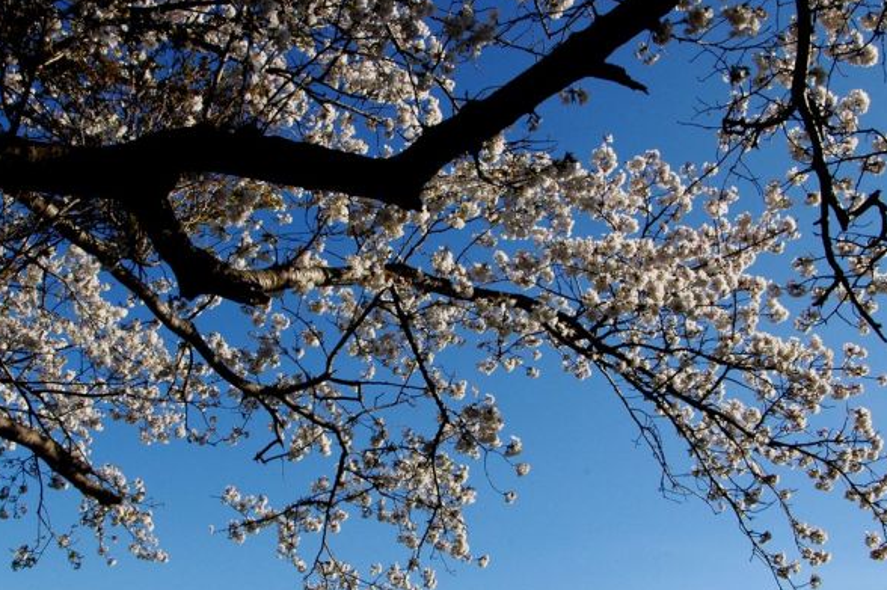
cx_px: 413
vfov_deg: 37.9
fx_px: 854
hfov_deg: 54.9
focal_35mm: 35
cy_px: 370
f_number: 19
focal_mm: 17
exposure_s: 1/250
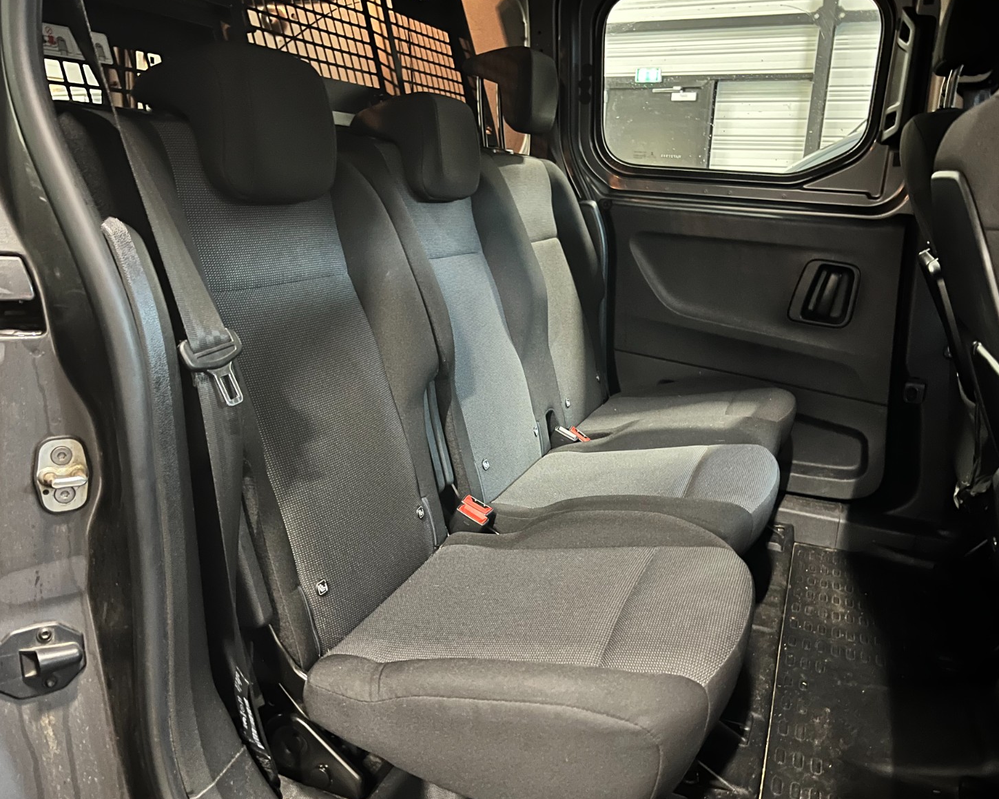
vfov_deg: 51.5
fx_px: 828
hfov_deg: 62.2
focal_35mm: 28
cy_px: 404
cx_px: 517
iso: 1000
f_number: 1.6
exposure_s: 1/9
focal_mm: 5.1
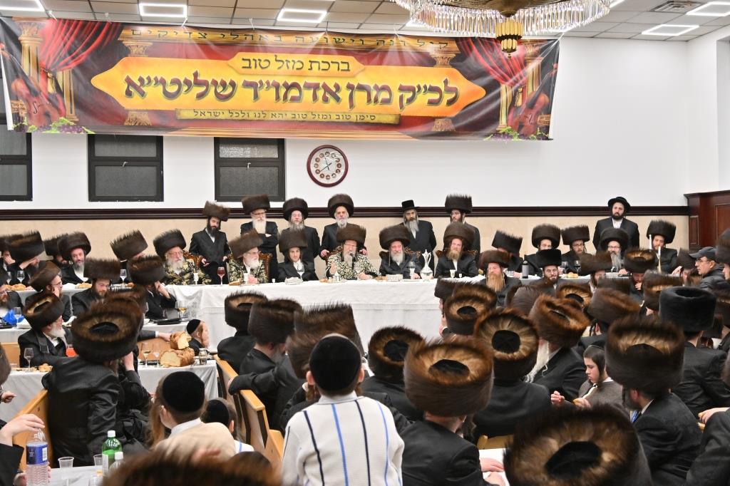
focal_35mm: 45
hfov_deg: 43.6
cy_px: 243
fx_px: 912
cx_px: 365
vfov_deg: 29.8
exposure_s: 1/320
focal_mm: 30
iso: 800
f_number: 4.5
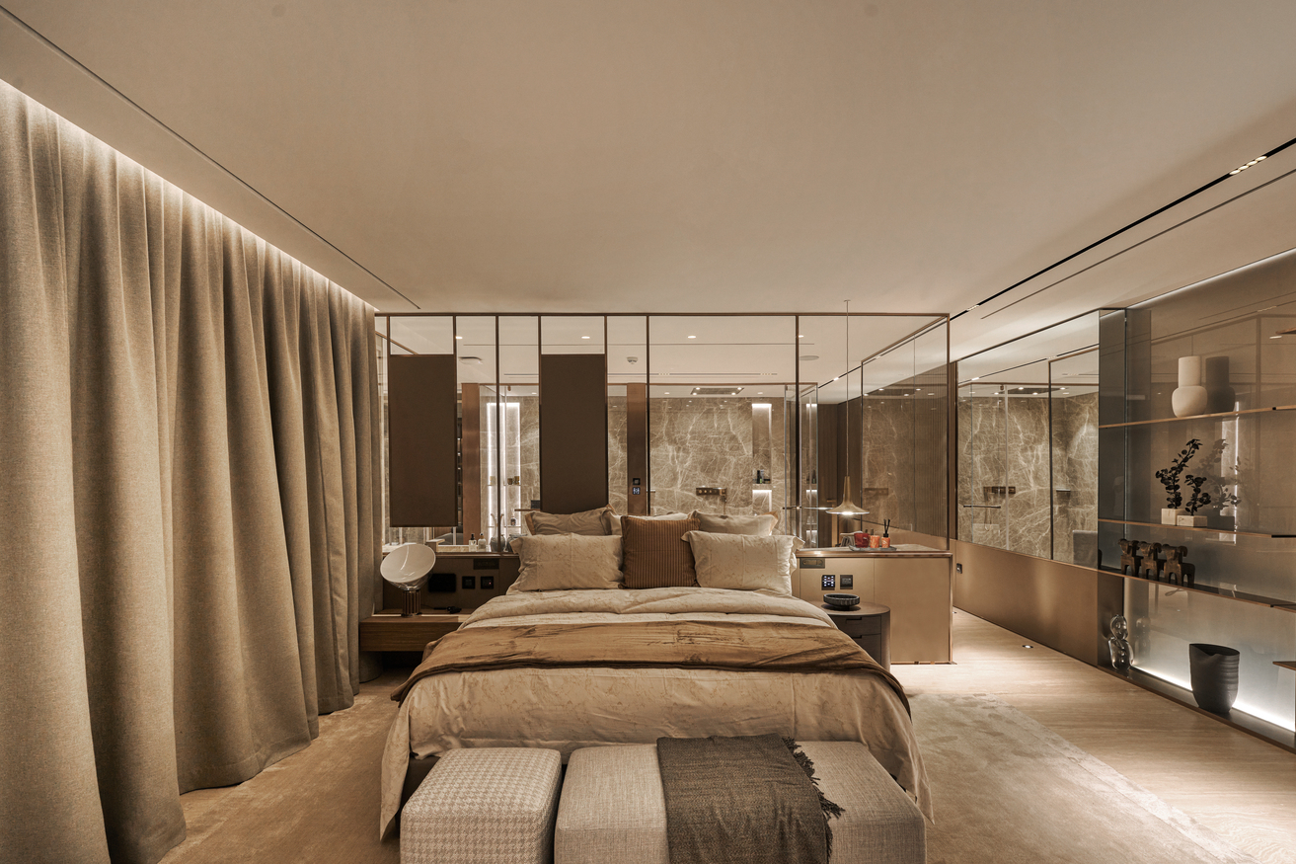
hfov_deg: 96.7
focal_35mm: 16
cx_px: 647
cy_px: 492
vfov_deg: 73.4
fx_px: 576
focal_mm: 14
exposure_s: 1/2
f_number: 9
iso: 320
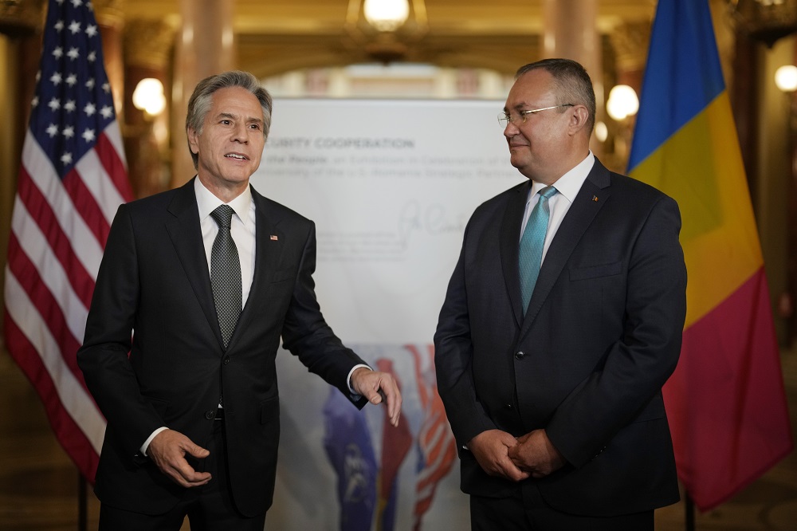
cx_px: 398
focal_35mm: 50
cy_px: 266
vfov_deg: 27.0
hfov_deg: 39.6
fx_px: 1107
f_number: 1.2
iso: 1000
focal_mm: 50
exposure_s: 1/320
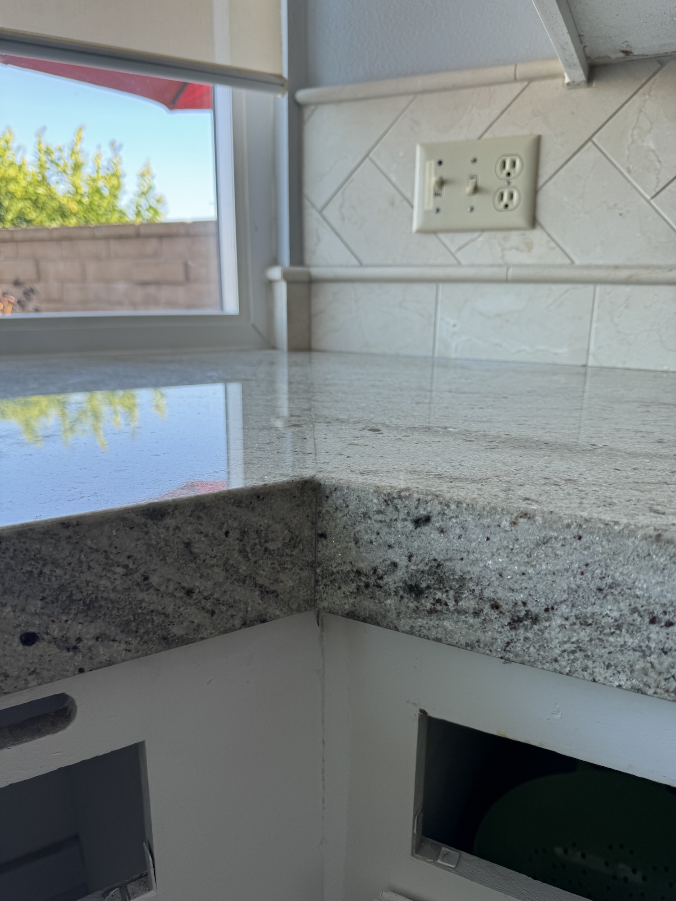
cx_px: 338
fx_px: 625
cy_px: 450
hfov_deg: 56.8
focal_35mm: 24
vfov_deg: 71.6
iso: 64
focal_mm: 6.76
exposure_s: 1/121
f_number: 1.78
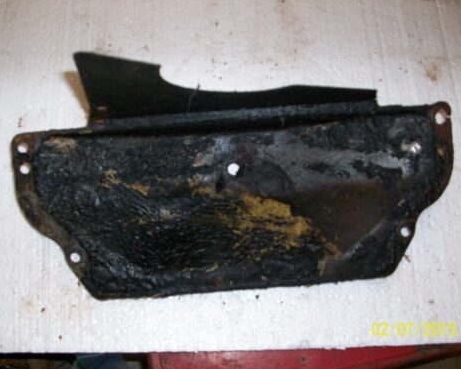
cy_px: 186
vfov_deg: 41.2
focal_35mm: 36
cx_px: 232
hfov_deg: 50.3
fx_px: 491
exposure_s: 1/60
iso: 160
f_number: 2.8
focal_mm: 5.7
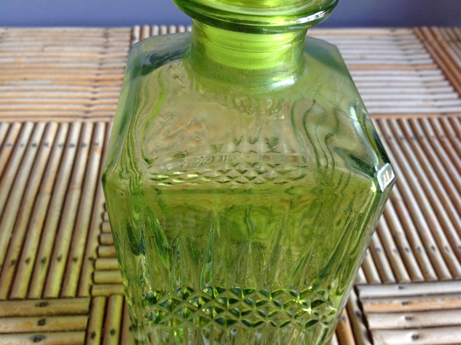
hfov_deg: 52.7
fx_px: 465
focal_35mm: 35
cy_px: 172
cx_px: 230
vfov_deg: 40.6
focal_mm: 4.28
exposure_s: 1/15
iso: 125
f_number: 2.4
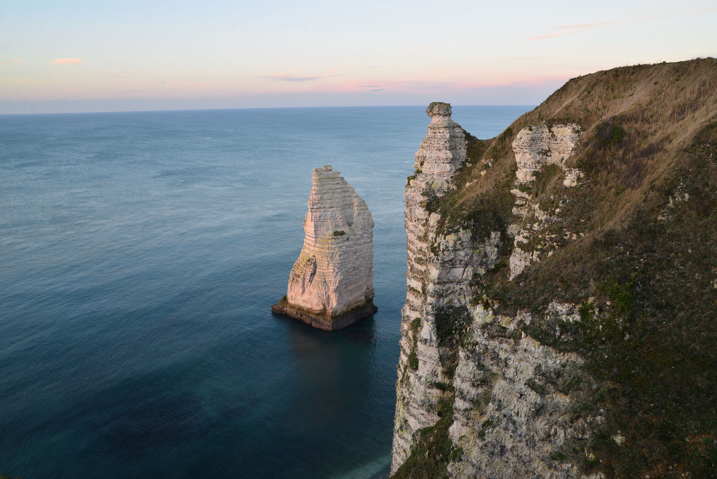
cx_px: 358
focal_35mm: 75
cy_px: 240
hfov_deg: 27.0
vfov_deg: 18.2
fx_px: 1494
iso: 800
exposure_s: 1/80
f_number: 9
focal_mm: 75
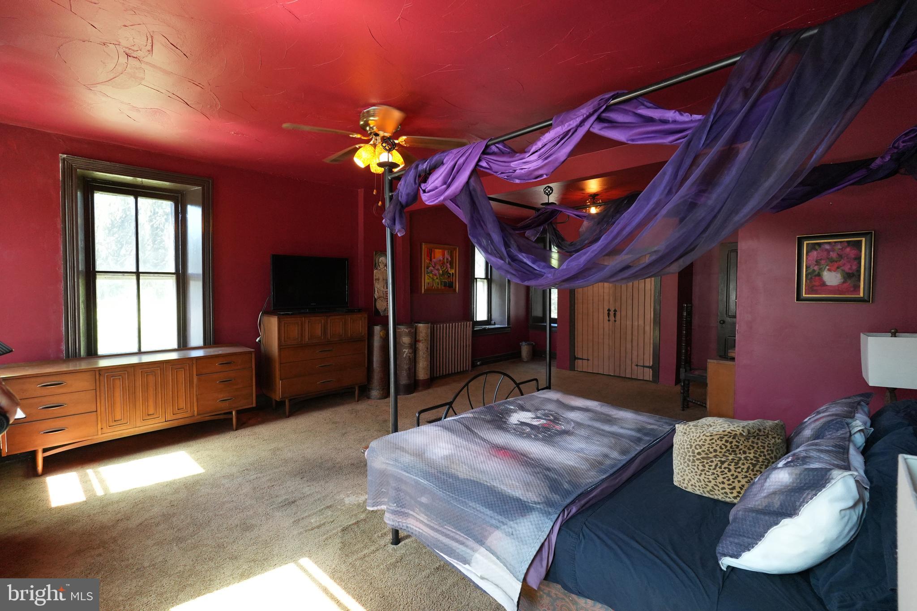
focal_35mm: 16
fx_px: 420
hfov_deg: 95.0
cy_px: 306
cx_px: 458
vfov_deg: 72.0
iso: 1600
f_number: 3.5
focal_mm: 11
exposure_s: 1/160
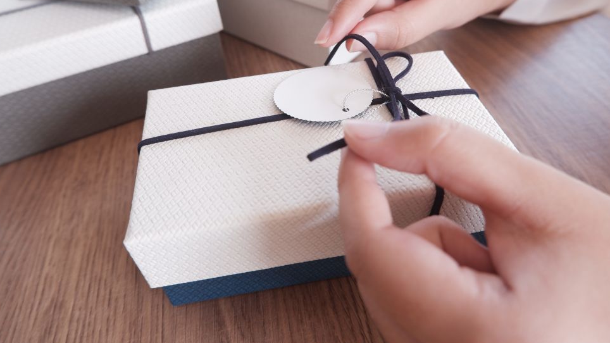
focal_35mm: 25
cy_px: 148
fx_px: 404
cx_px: 297
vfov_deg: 45.8
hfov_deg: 74.0
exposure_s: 1/100
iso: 320
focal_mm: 15.2
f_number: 4
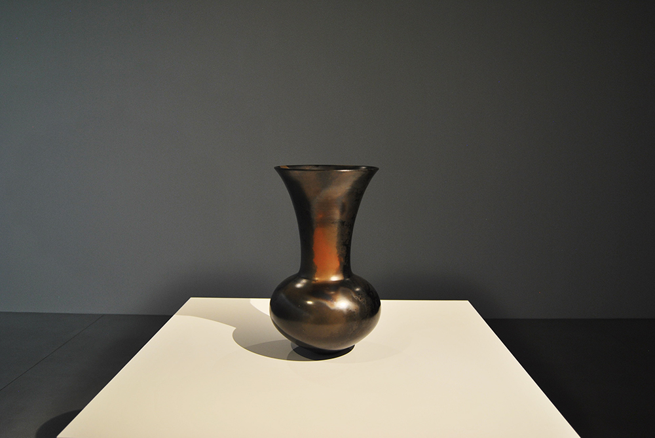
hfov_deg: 61.9
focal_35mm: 30
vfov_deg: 43.7
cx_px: 328
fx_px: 546
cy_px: 219
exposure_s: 1/10
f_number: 4.5
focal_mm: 20
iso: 200
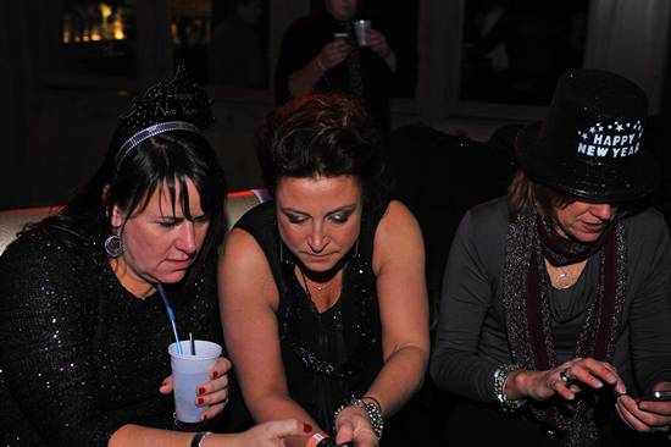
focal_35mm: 50
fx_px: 931
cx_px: 336
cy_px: 224
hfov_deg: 39.6
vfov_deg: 27.0
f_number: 5
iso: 800
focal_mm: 50
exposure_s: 1/100
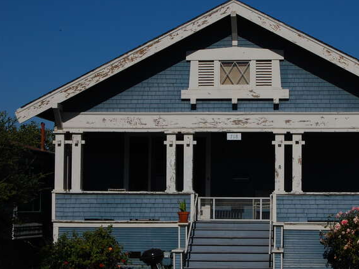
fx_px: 975
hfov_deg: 20.8
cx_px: 232
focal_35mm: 94
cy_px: 134
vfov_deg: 15.7
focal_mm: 46
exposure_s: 1/400
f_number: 16
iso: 200
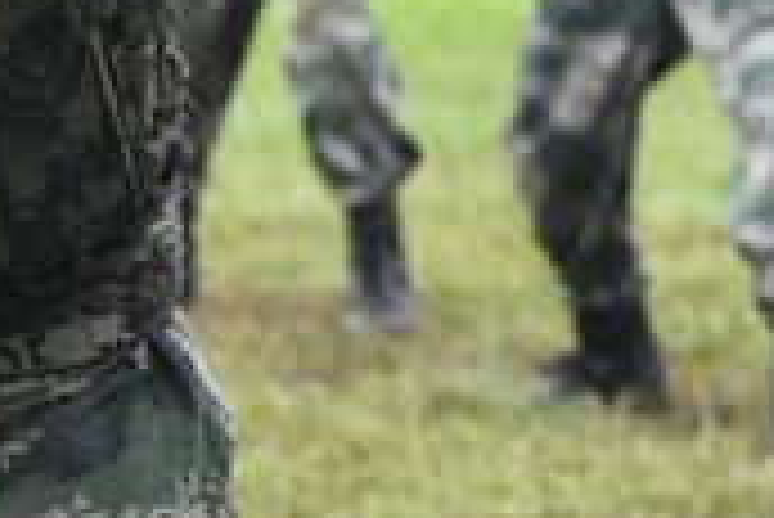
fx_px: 19689
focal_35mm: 915
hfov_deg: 2.2
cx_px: -297
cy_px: -135
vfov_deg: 1.5
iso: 640
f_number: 13
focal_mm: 175
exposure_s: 1/320
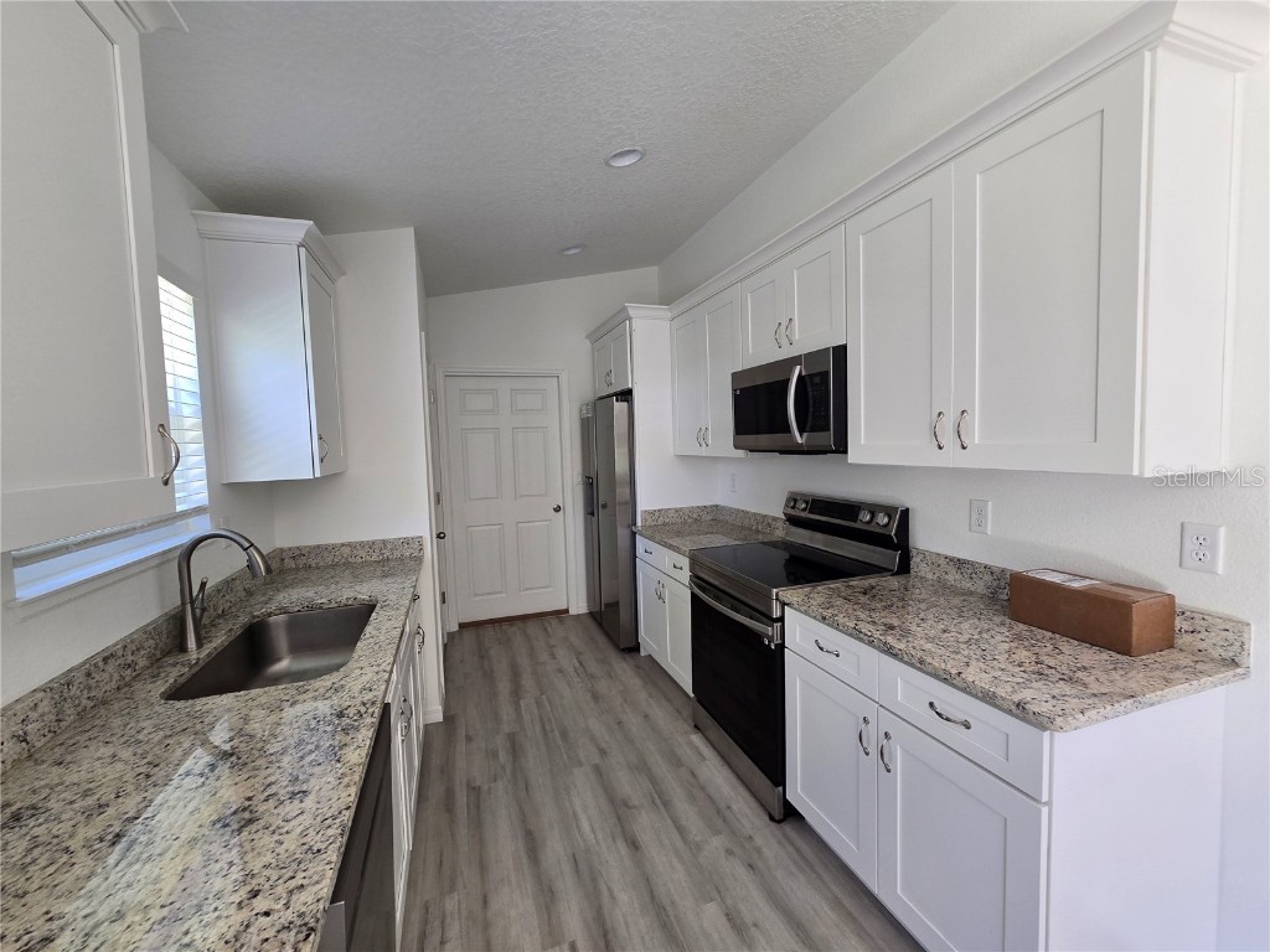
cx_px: 635
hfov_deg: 106.2
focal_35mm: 13
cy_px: 476
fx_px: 477
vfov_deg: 89.9
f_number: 2.2
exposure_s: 1/60
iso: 100
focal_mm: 2.2
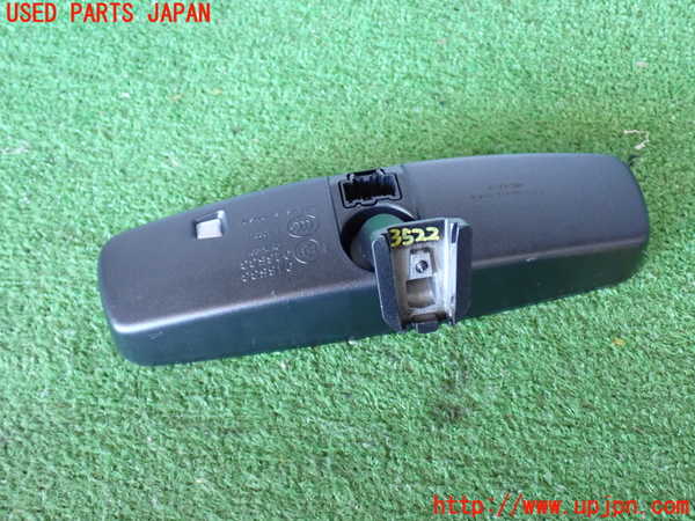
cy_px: 260
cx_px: 348
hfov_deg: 49.0
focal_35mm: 38
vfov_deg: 37.7
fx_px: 763
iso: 800
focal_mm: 6.83
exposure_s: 1/40
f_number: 2.7
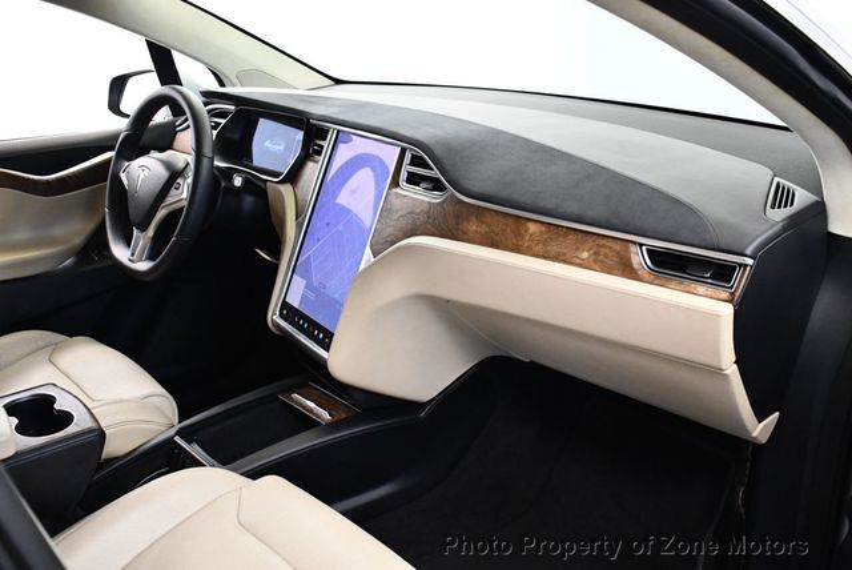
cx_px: 426
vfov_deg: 36.9
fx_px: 853
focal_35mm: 36
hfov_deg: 53.1
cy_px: 285
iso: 3200
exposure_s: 1/125
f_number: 3.5
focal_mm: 18
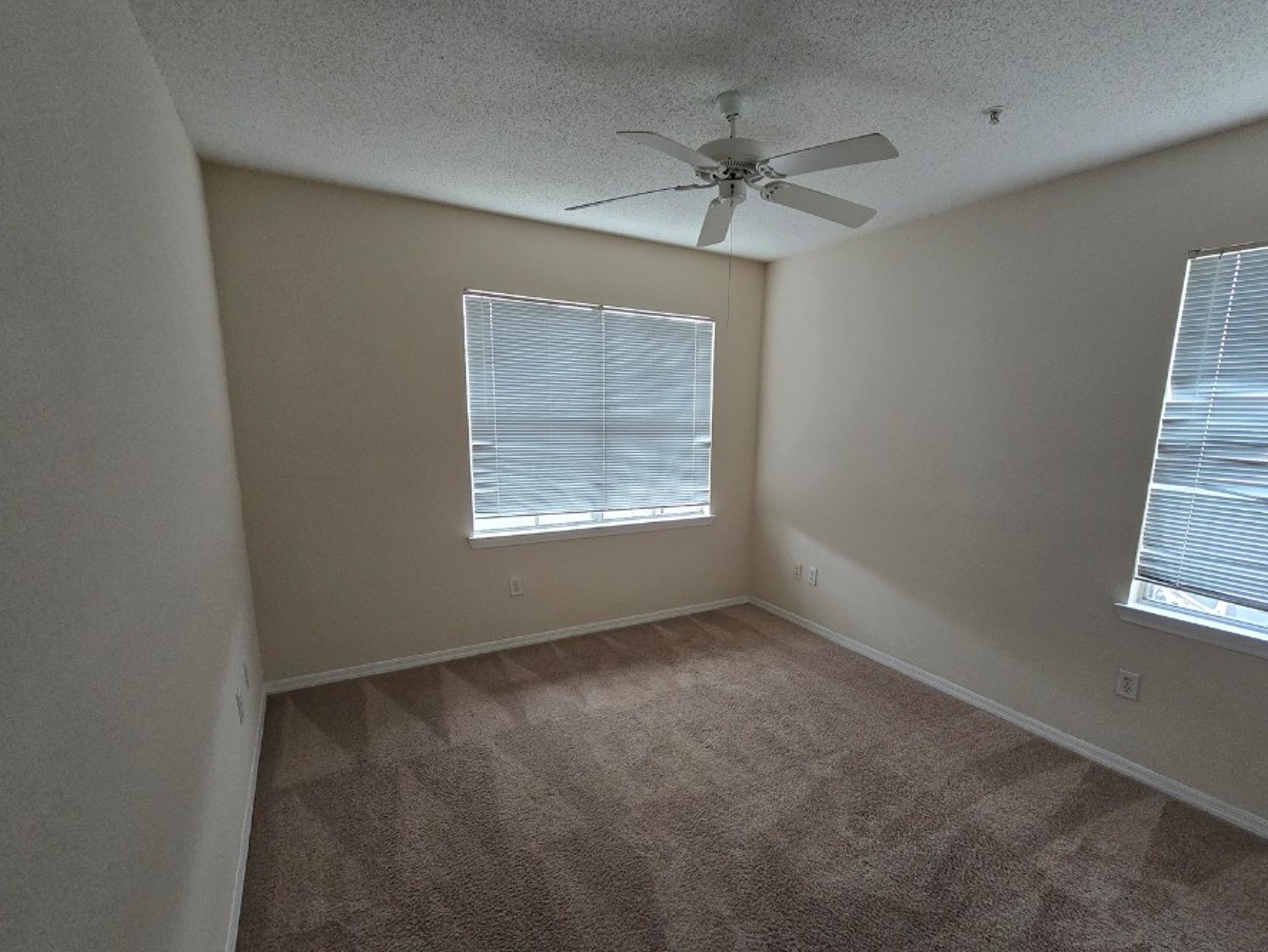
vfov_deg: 81.6
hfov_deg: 98.0
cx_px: 679
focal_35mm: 15
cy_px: 517
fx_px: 550
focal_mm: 2.2
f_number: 2.2
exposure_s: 1/60
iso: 400
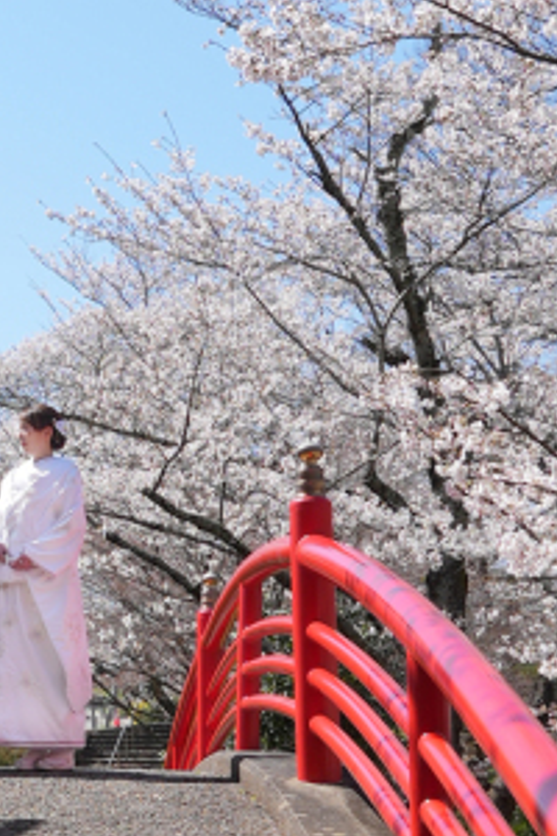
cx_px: -42
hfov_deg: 14.0
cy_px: 359
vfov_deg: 21.2
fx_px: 2228
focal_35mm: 96
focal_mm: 24
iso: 100
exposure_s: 1/250
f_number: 7.1
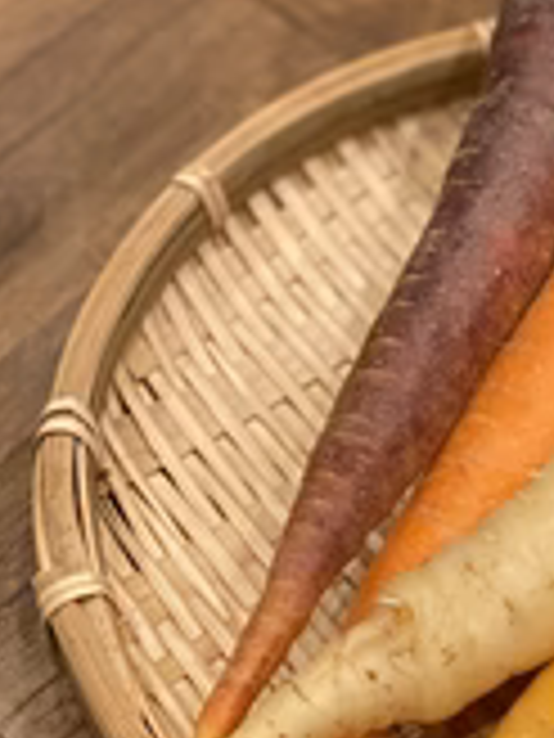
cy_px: 500
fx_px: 2710
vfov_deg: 15.5
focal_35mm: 127
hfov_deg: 11.5
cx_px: 649
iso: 160
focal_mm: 6
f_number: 2
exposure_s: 1/100
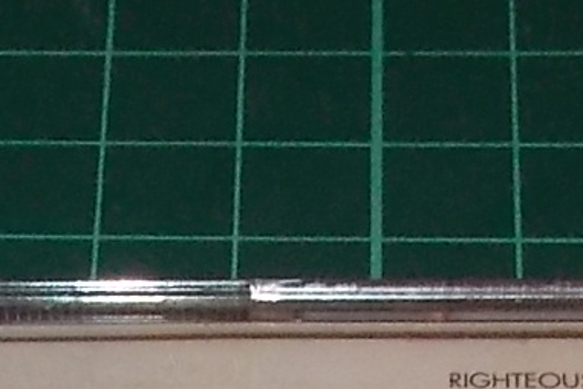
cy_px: 1188
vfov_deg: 6.8
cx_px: -112
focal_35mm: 180
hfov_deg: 11.2
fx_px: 2915
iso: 200
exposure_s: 1/30
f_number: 3.3
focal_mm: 4.1
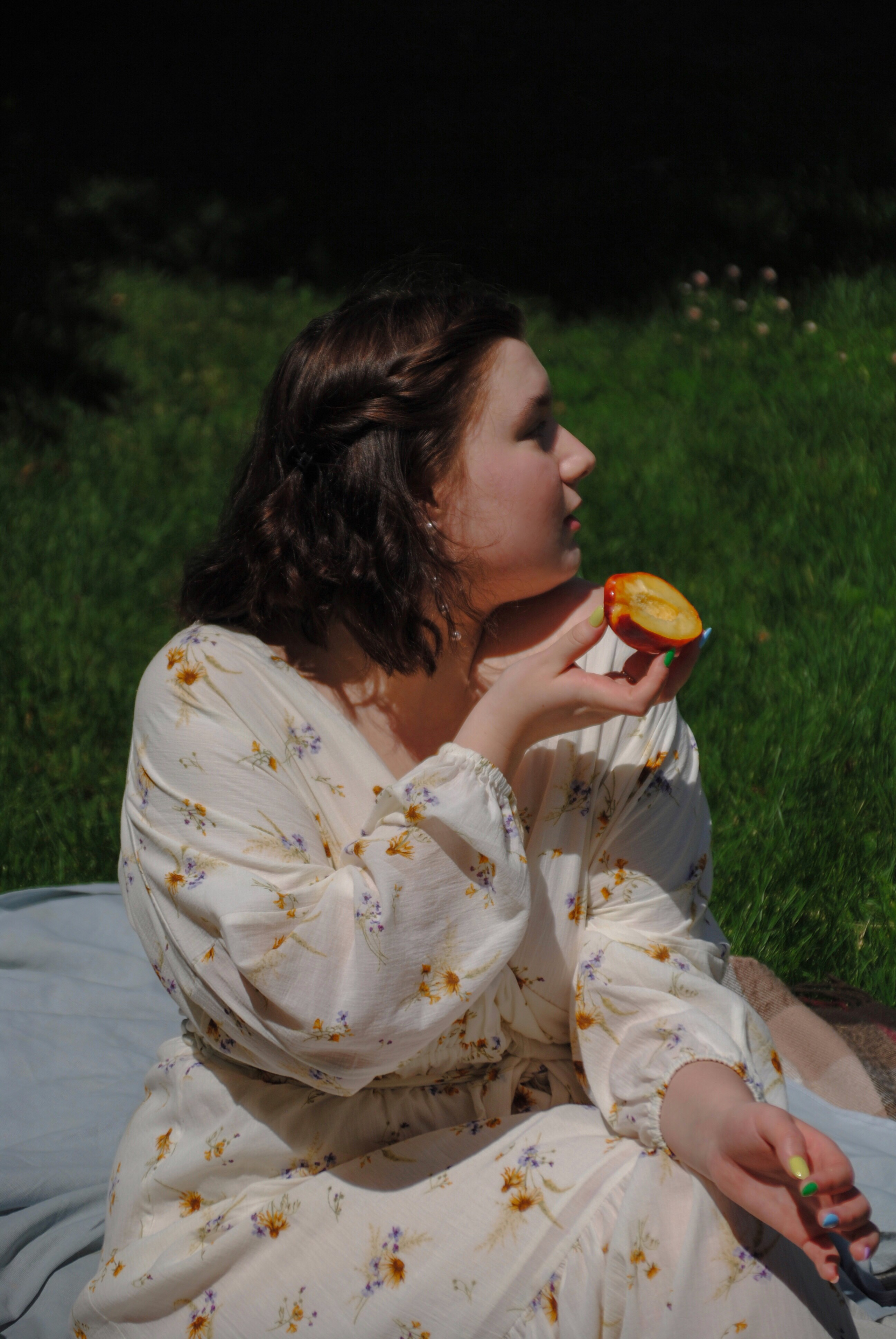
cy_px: 670
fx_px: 4188
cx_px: 448
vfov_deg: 18.2
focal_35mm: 112
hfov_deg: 12.2
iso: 100
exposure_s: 1/1600
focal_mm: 75
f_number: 5.3
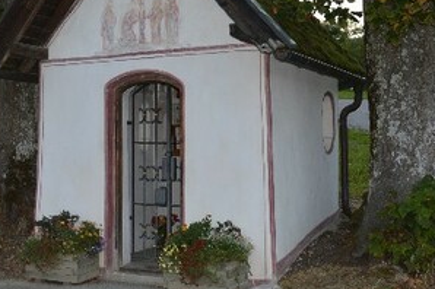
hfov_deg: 32.2
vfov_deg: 22.6
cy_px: 136
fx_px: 724
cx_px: 64
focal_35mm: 60
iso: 110
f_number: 4
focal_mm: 18
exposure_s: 1/125
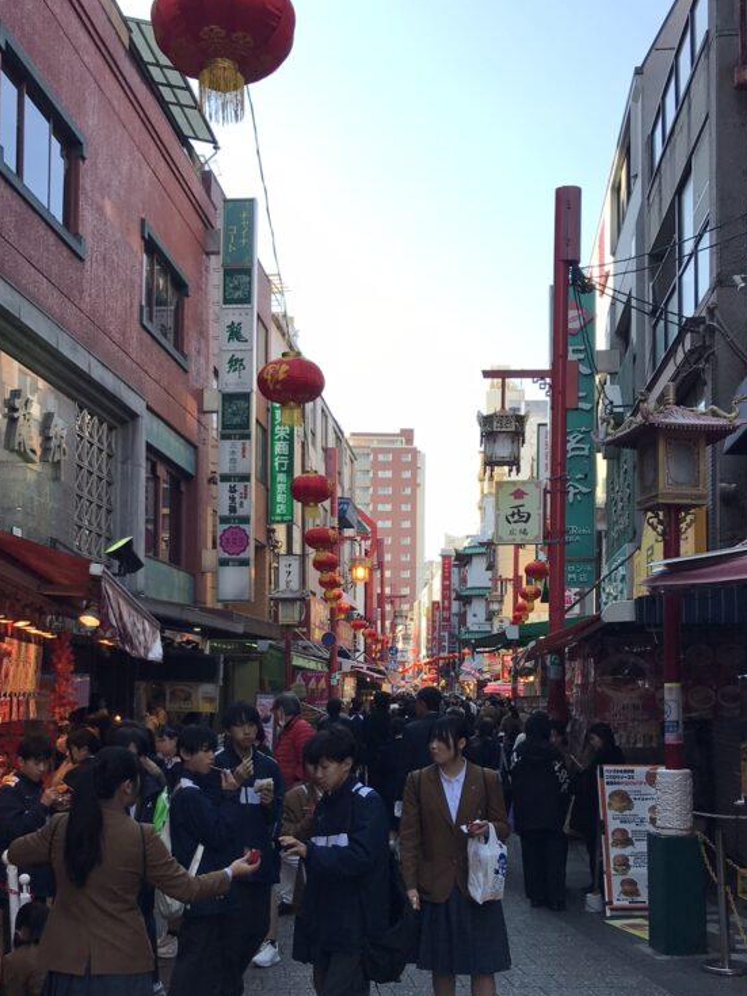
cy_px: 644
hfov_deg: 36.8
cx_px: 350
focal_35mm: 39
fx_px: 1122
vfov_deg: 47.3
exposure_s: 1/647
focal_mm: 3.99
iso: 20
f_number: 1.8
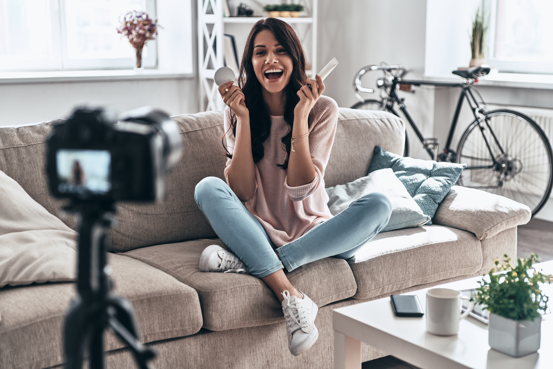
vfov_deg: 24.6
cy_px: 184
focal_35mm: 55
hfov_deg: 36.2
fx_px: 845
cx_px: 276
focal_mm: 55
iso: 320
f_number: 2.8
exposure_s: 1/200
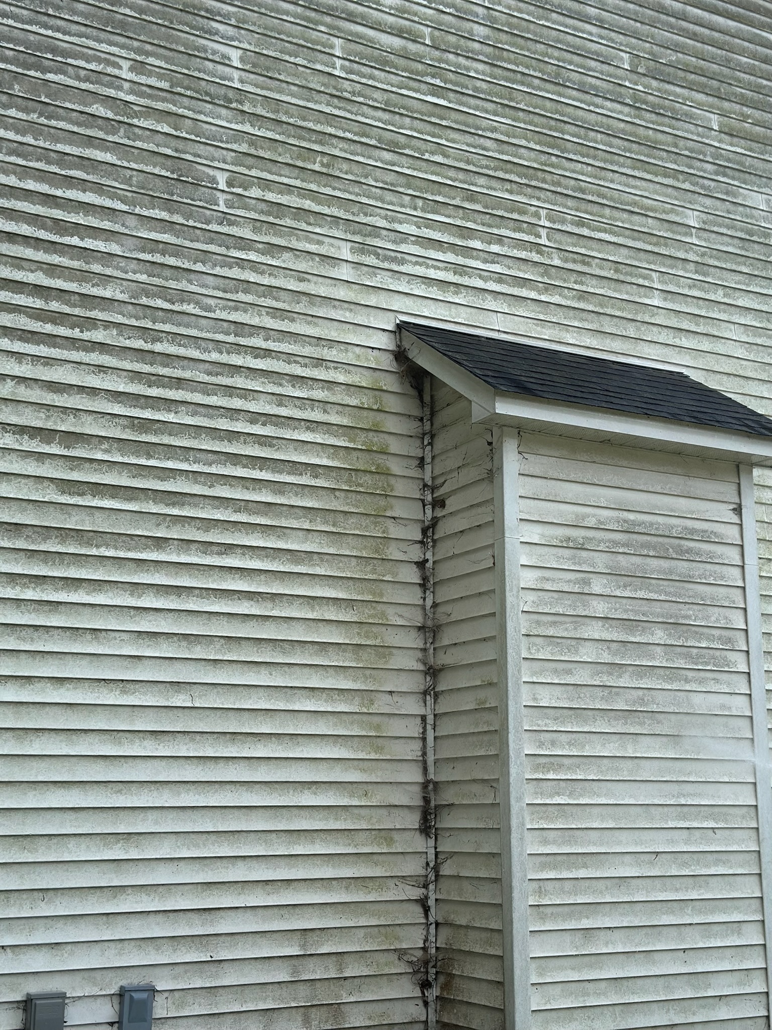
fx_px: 1427
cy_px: 515
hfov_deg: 30.3
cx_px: 386
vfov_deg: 39.7
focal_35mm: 48
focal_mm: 6.86
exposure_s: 1/3058
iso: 100
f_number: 1.78
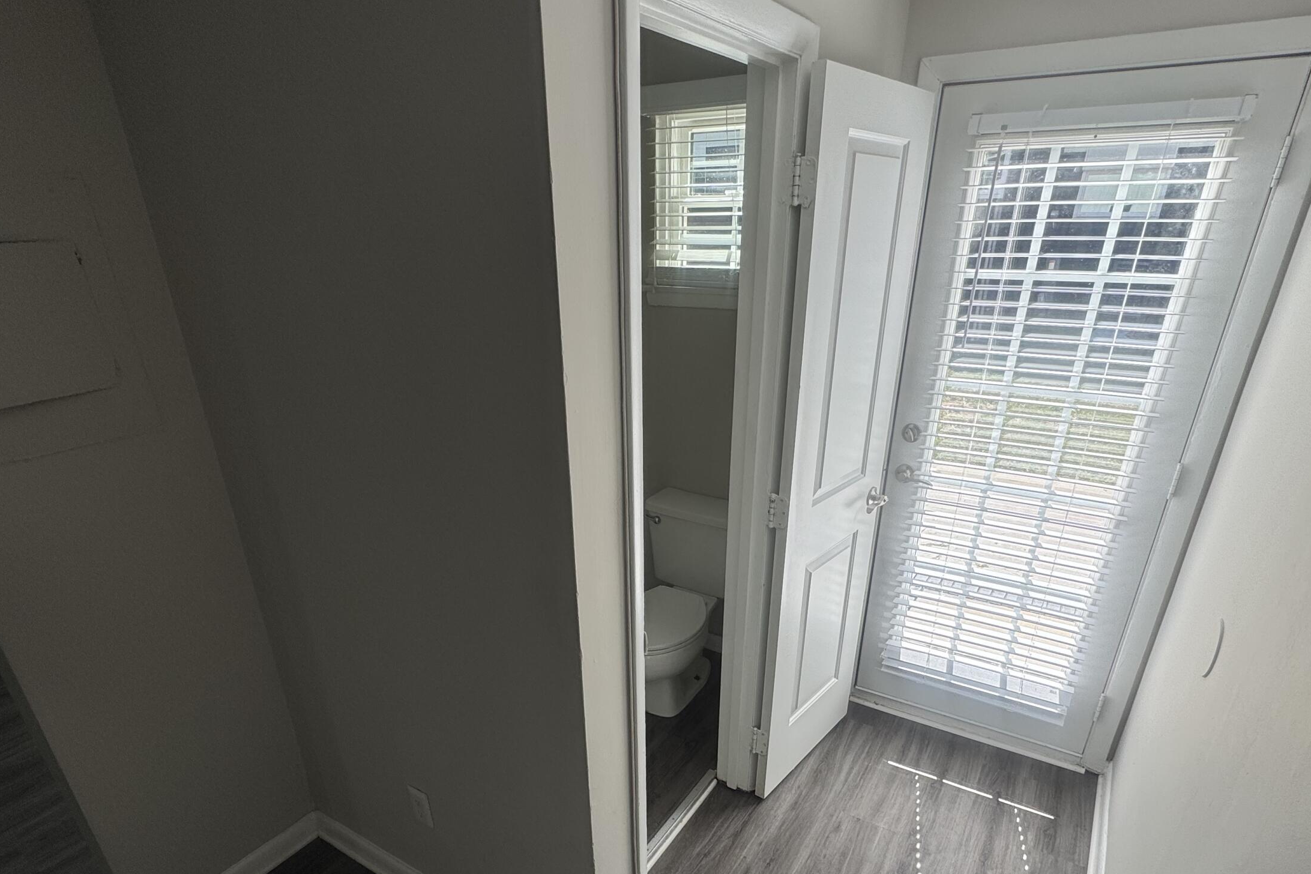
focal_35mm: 20
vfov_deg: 60.6
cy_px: 578
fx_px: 728
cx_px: 654
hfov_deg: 84.0
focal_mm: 2.22
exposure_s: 1/331
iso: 40
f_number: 2.2
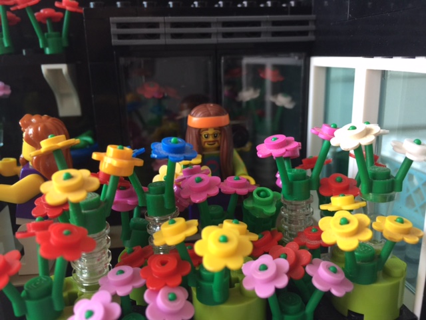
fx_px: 357
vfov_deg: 48.2
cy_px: 160
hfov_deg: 61.7
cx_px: 213
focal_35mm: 29
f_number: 2.2
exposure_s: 1/15
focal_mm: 4.15
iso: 40
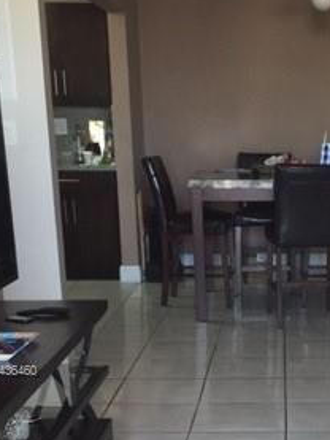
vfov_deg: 28.2
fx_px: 851
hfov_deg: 21.3
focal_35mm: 67
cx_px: 320
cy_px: 372
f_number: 2.2
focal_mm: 4.15
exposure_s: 1/30
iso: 80
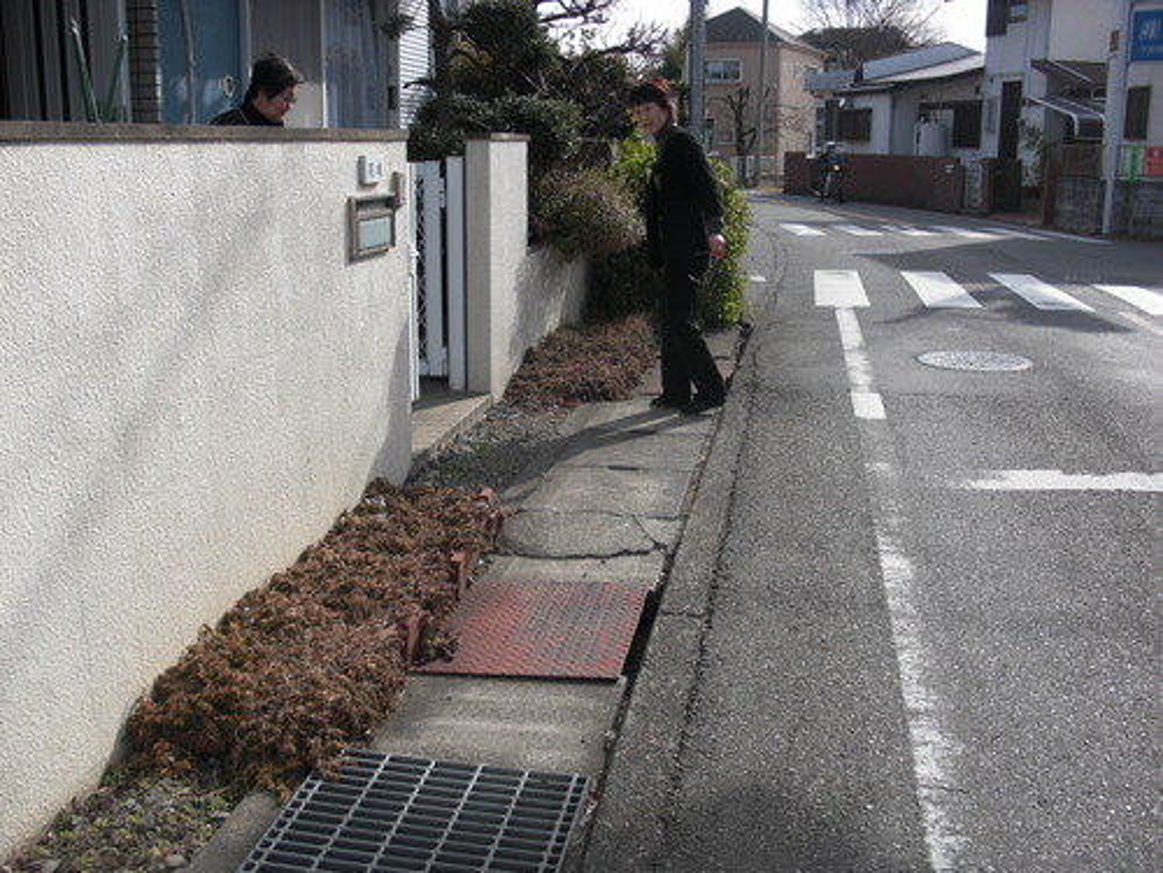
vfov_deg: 39.7
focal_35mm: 36
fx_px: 1209
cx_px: 582
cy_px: 436
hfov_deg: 51.4
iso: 50
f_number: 2.8
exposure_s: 1/800
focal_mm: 6.3
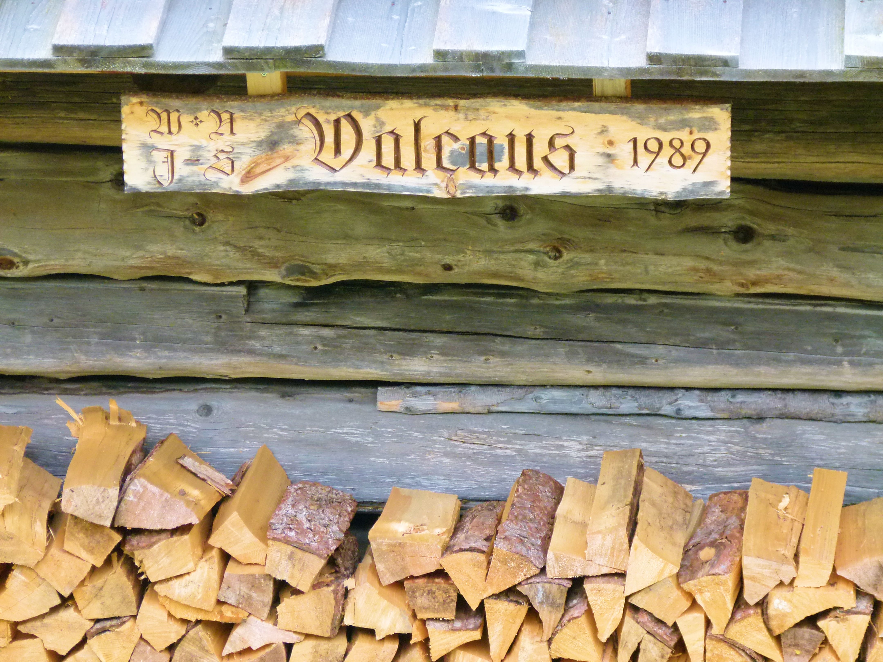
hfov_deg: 9.1
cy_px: 331
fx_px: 5561
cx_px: 442
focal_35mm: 218
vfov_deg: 6.8
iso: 200
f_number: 3.9
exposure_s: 1/160
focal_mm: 39.3
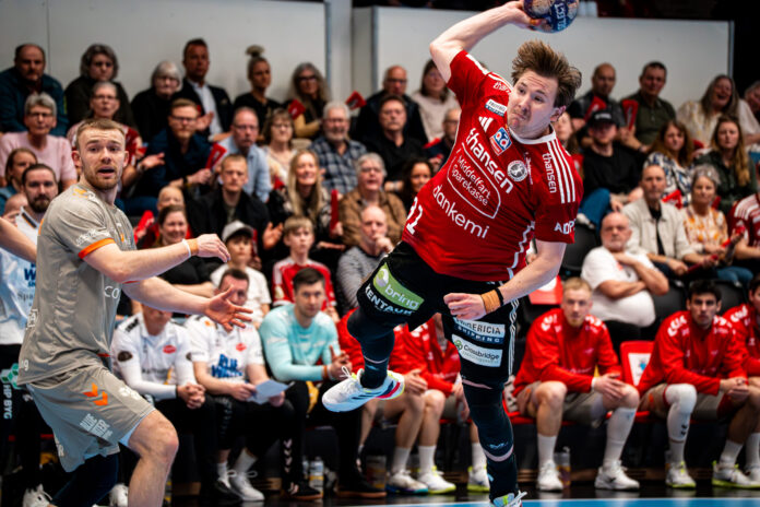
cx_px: 380
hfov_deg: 11.8
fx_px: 3673
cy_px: 254
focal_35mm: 174
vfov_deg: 7.9
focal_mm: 174
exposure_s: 1/1250
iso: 12800
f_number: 5.6
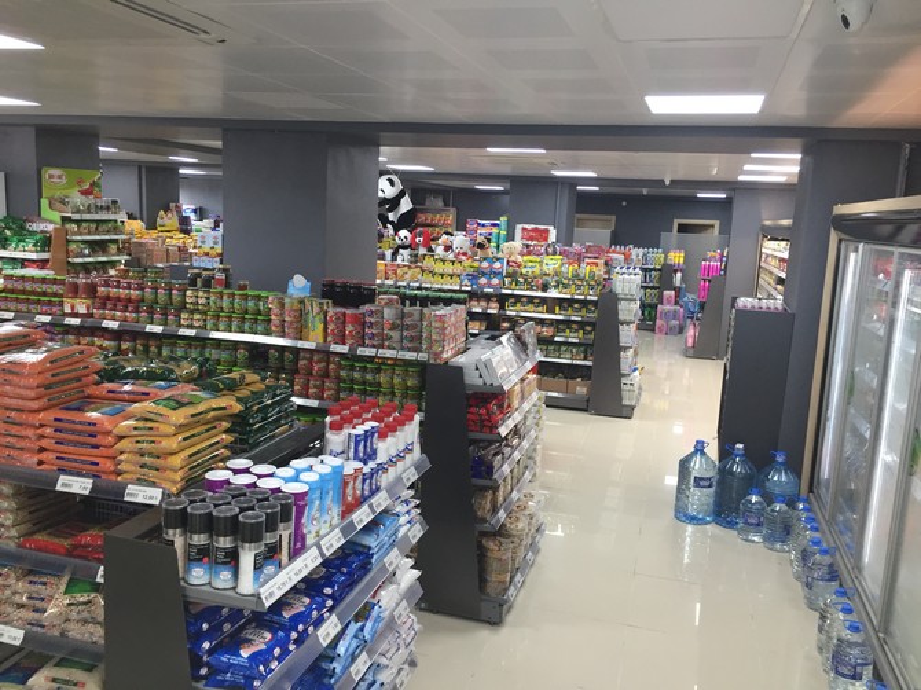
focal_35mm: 29
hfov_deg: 61.7
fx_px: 771
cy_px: 345
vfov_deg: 48.2
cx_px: 460
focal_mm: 4.15
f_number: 2.2
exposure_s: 1/33
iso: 64
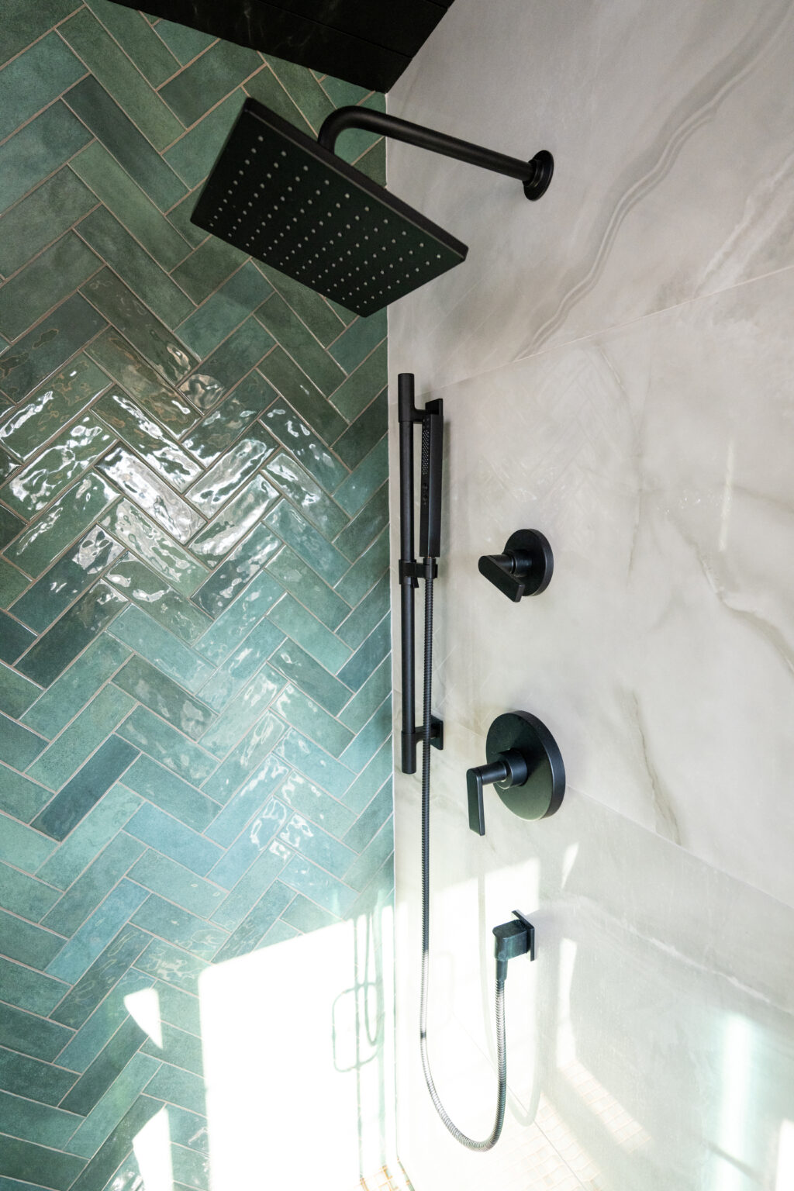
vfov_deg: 88.4
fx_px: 612
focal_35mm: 18
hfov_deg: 65.9
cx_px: 397
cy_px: 596
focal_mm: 18.5
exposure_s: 1/200
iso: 1250
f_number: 4
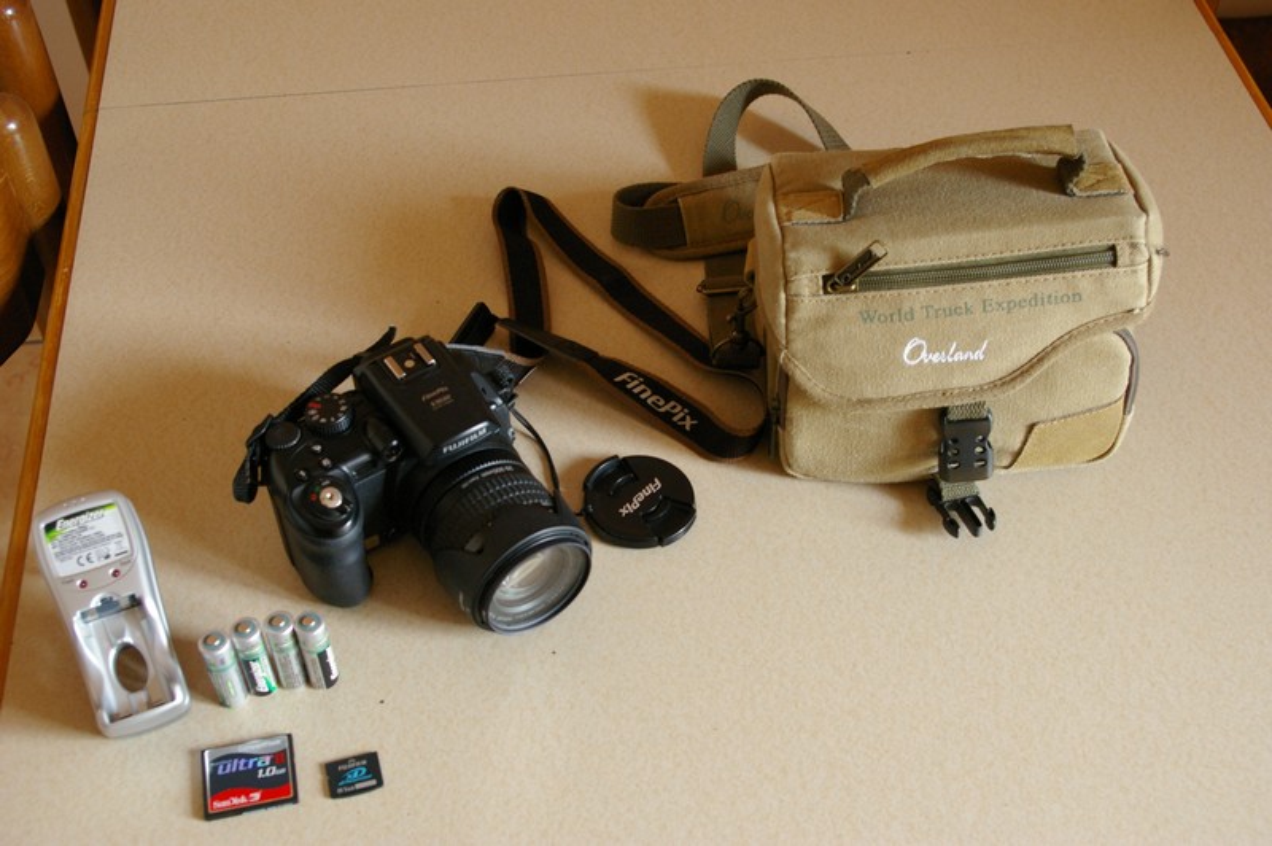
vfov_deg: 28.9
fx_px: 1642
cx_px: 636
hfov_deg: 42.4
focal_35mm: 46
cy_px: 423
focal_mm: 31
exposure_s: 1/10
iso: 800
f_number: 5.6
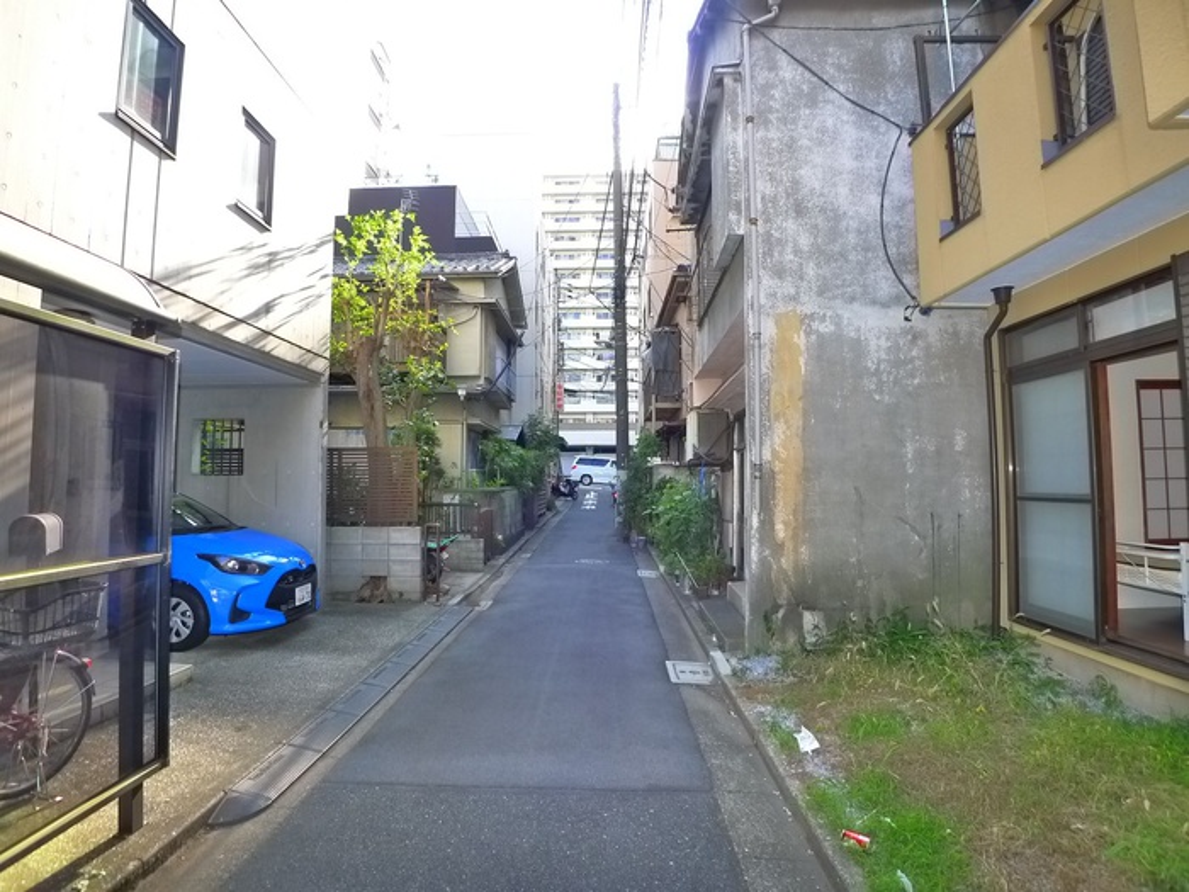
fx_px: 824
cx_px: 594
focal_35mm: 24
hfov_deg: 71.6
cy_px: 446
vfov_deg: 56.8
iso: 400
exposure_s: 1/125
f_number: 2.8
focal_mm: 5.1
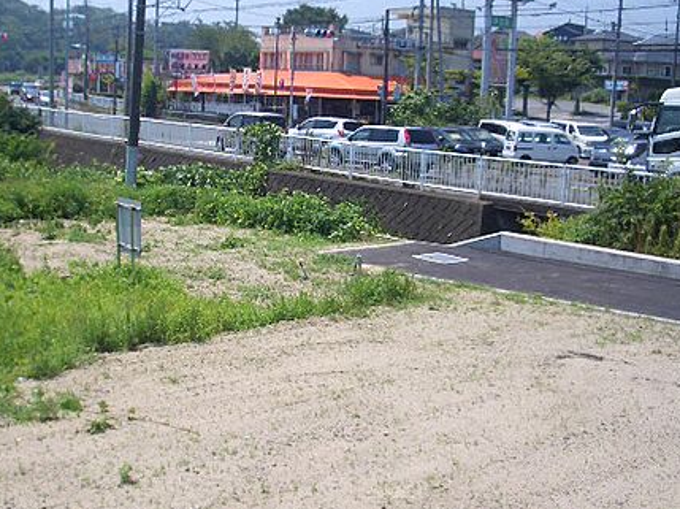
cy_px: 230
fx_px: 962
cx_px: 262
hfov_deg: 38.7
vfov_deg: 29.6
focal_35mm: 49
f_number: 4.3
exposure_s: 1/400
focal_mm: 5.8
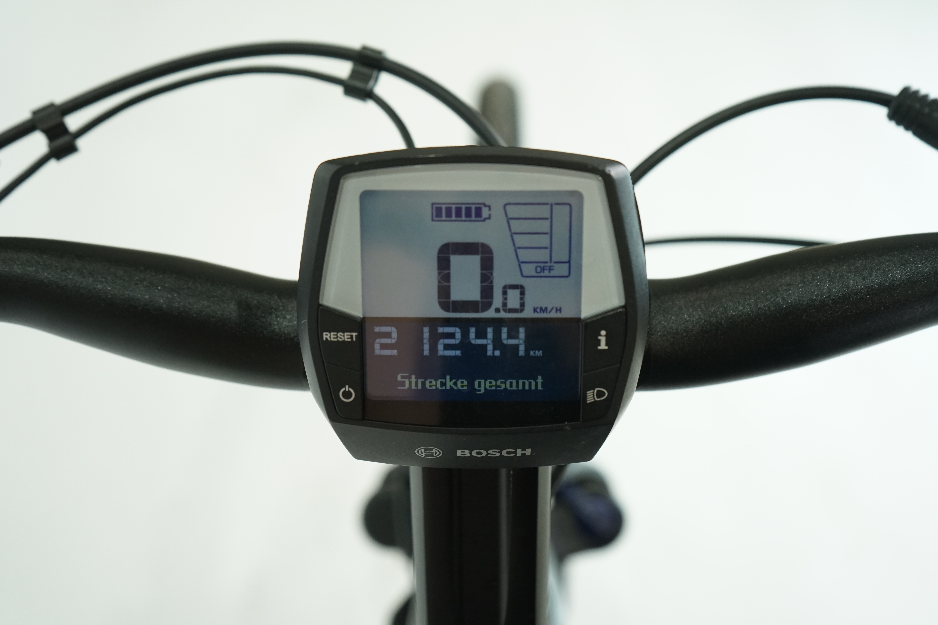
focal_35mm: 42
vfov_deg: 31.9
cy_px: 312
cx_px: 469
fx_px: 1094
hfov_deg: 46.4
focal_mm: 42
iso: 1600
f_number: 5
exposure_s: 1/200
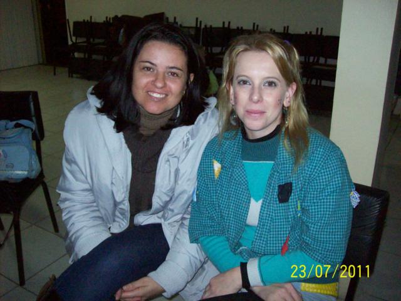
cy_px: 150
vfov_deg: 39.7
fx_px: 417
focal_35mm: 36
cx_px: 200
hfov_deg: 51.4
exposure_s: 1/128
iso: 400
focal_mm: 6
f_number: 2.7
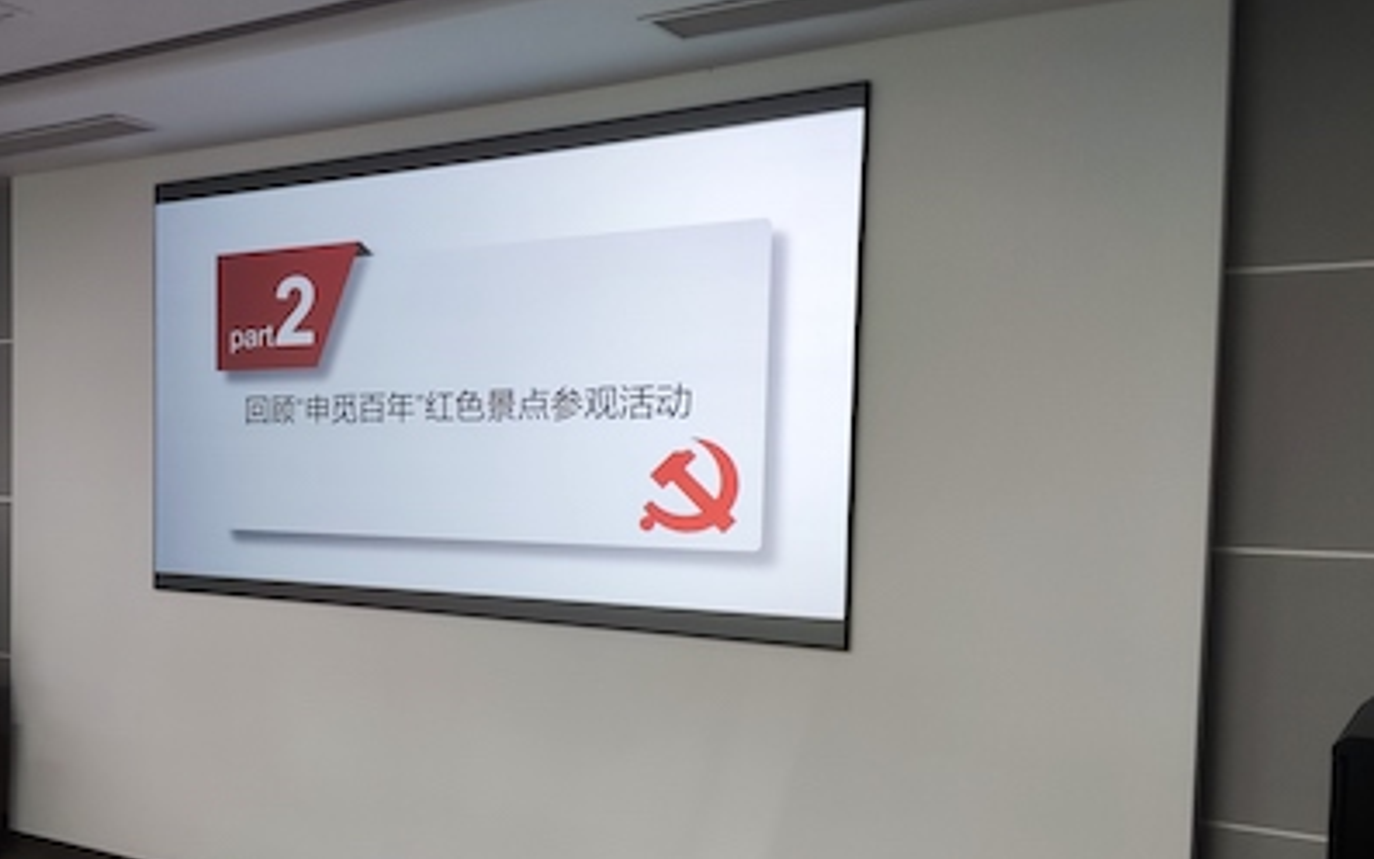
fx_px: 1498
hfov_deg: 47.9
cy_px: 554
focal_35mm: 40
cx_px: 391
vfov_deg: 31.8
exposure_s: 1/50
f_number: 1.79
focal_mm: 4.71
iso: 184
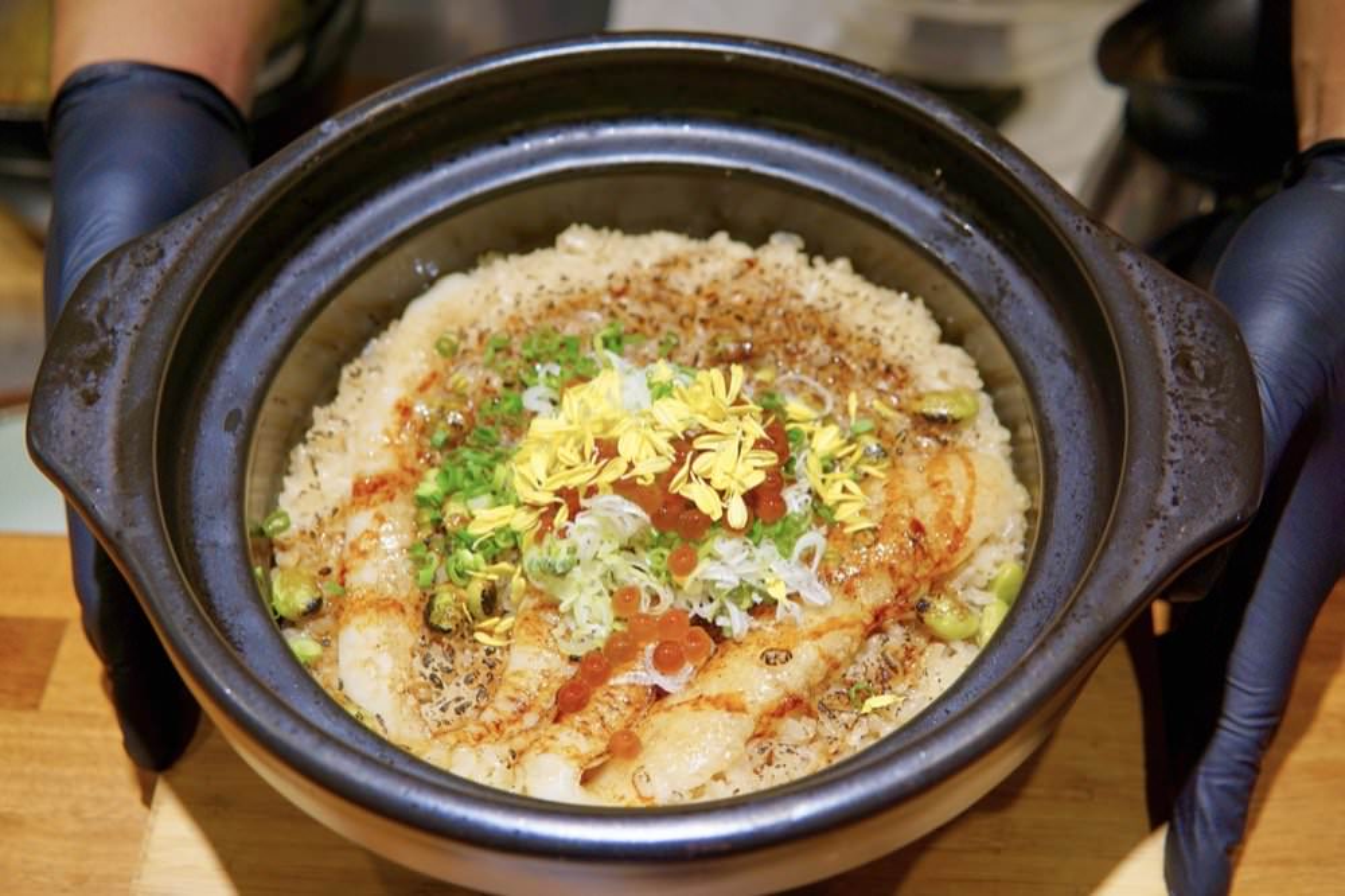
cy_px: 448
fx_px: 1681
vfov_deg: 29.8
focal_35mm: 45
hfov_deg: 43.6
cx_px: 672
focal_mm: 30
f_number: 4
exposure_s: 1/60
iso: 250
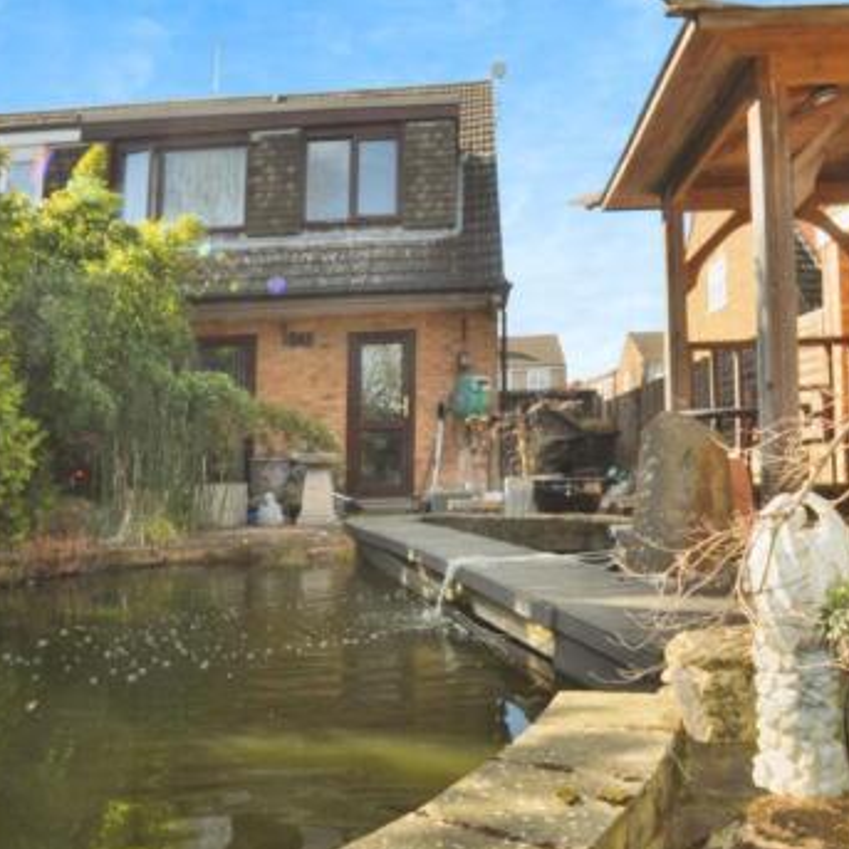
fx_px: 744
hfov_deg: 59.4
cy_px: 337
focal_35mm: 27
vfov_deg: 58.9
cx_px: 426
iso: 200
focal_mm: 11
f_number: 8
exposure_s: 1/200
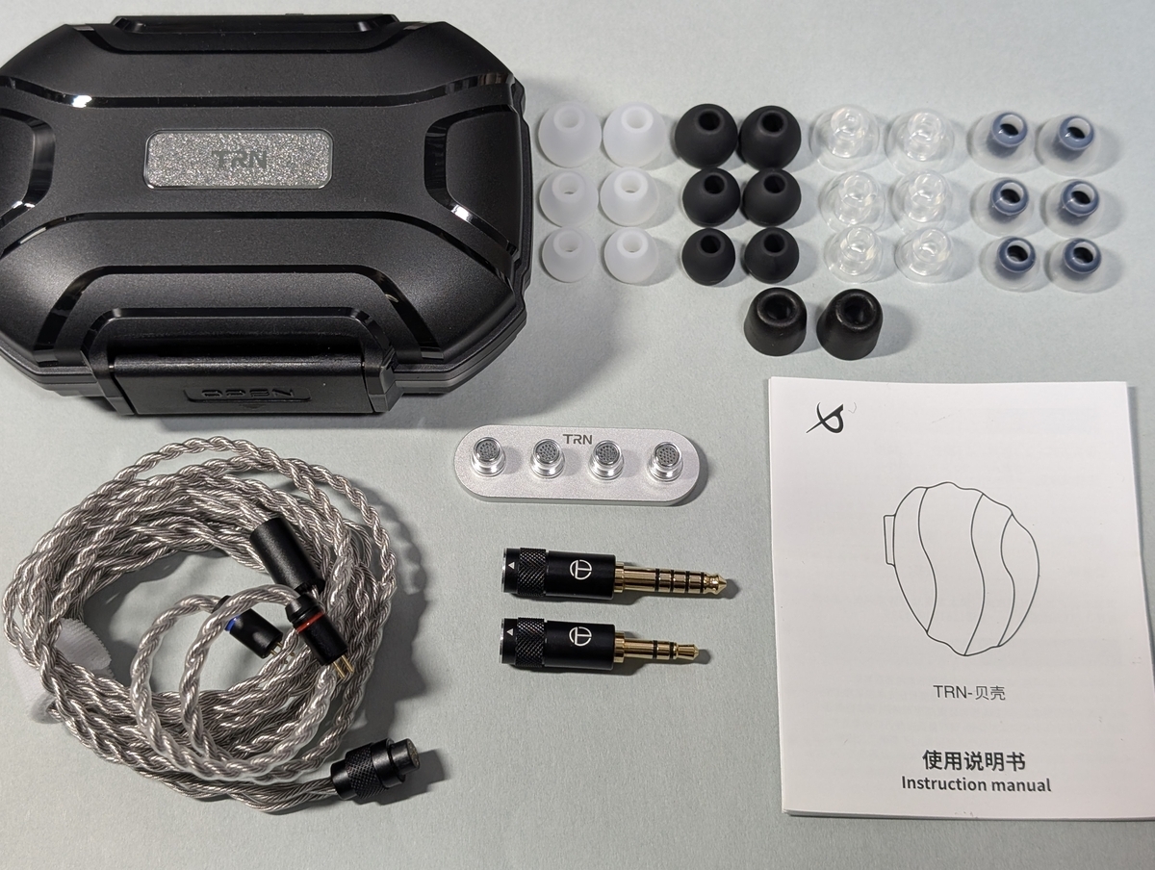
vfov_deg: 29.8
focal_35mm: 49
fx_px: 1638
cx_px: 578
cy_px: 435
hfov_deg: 38.9
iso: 80
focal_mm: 6.9
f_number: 1.68
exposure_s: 1/23.8
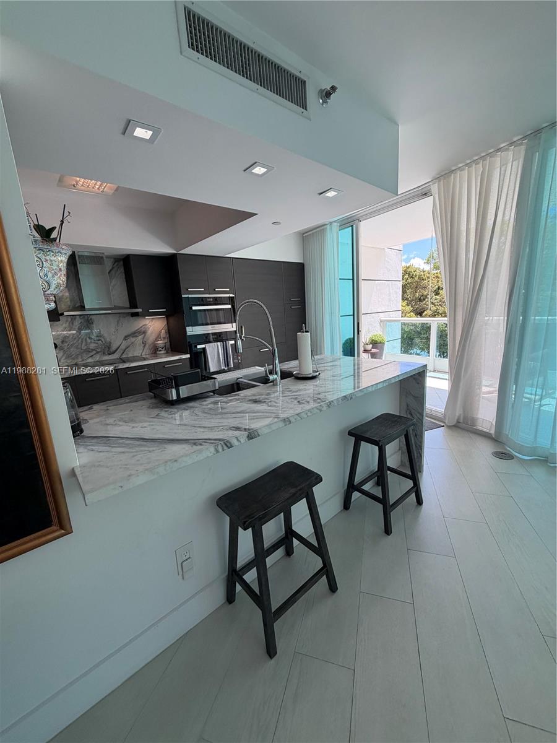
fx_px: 300
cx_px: 278
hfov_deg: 85.7
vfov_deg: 102.1
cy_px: 372
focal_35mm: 14
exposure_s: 1/171
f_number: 2.2
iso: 50
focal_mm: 2.22
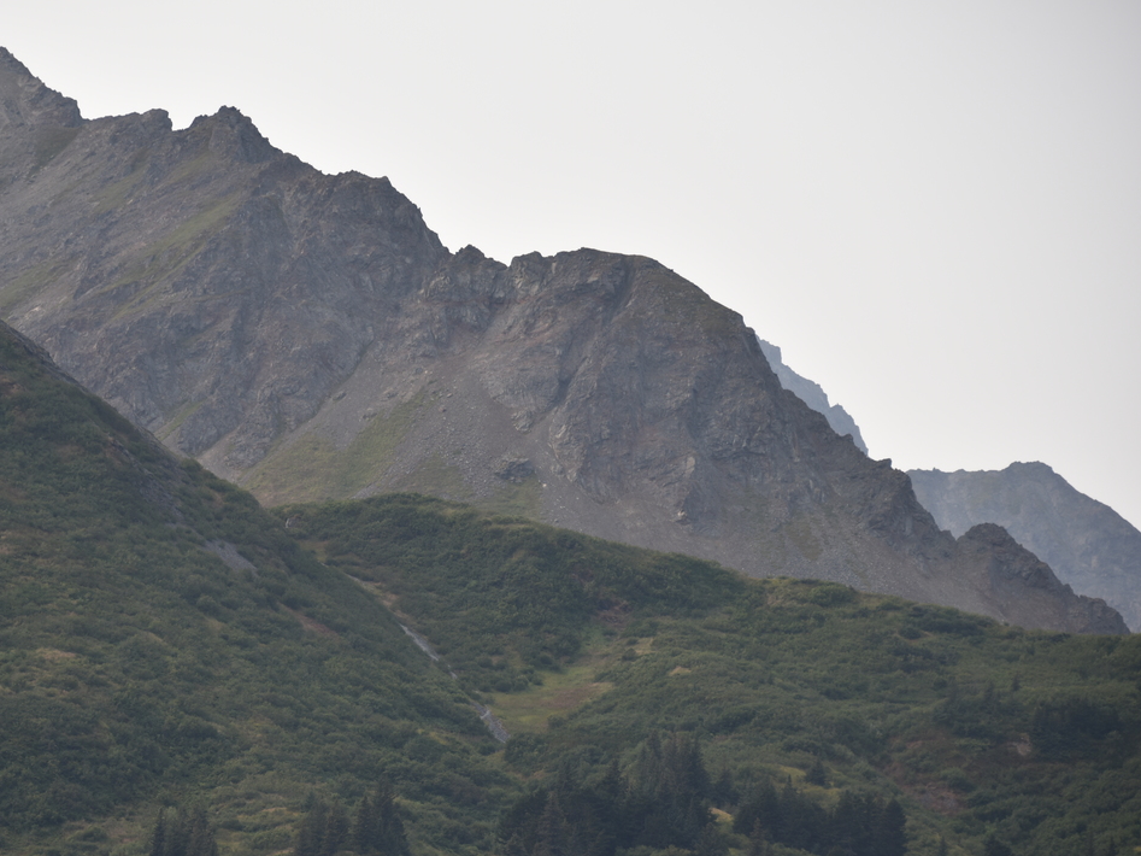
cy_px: 512
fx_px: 7712
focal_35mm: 234
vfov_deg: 6.3
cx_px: 388
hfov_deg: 8.5
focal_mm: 180
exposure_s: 1/400
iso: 100
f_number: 6.3
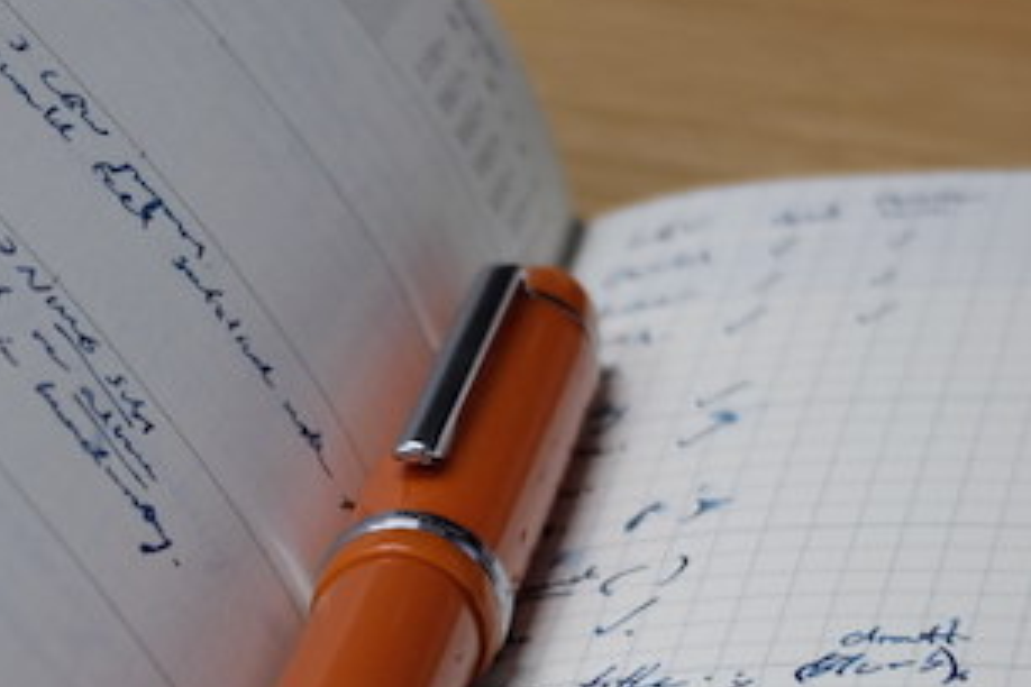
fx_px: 4611
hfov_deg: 12.7
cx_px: 229
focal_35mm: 161
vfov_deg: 8.5
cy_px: 623
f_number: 2.8
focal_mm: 27
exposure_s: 1/125
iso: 500
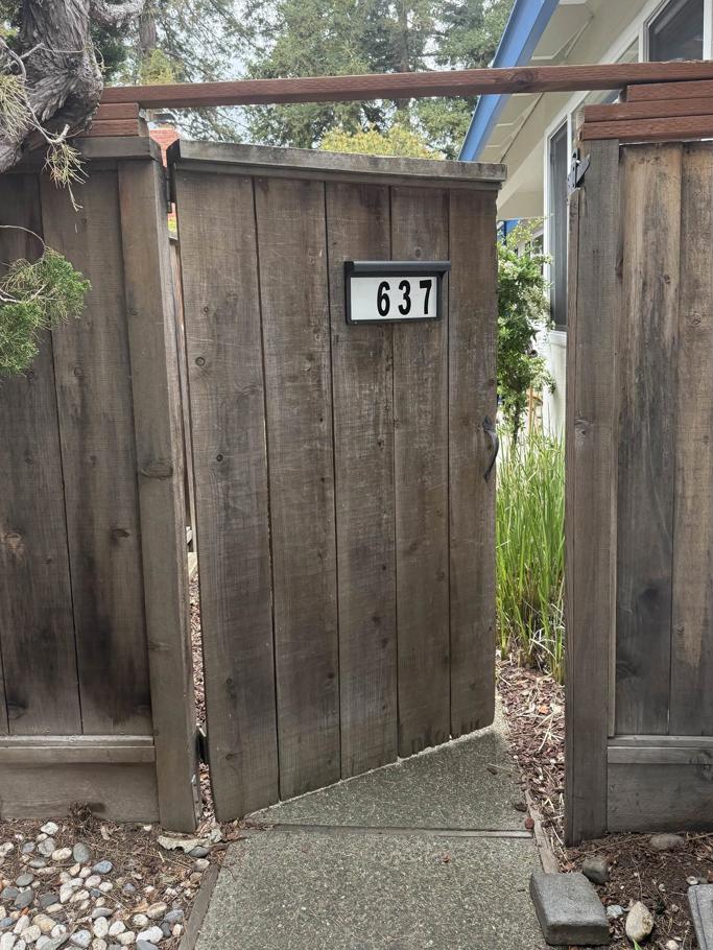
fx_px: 741
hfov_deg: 51.4
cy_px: 417
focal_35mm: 27
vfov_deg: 65.1
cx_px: 367
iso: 200
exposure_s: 1/87
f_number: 1.78
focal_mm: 6.76
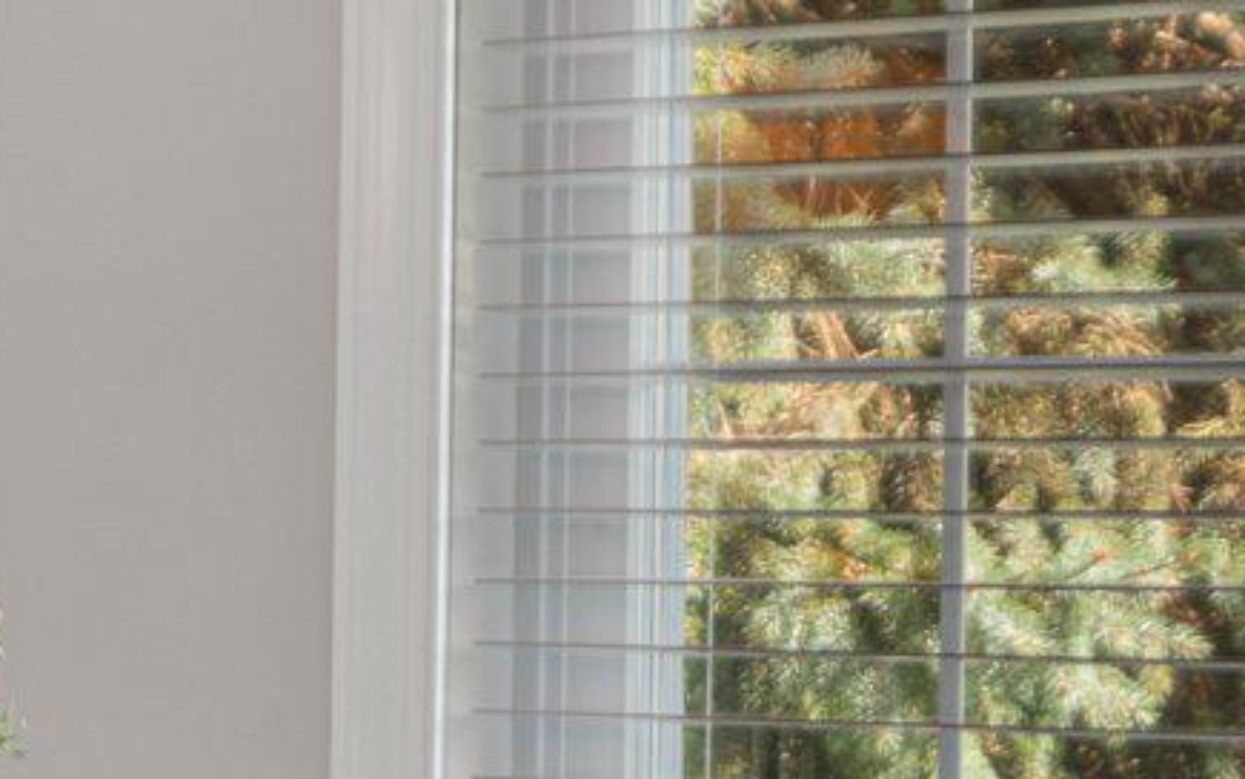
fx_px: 5701
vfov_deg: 7.8
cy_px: 603
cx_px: 6
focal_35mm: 168
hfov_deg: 12.3
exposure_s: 1/125
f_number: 2.8
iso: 320
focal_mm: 35
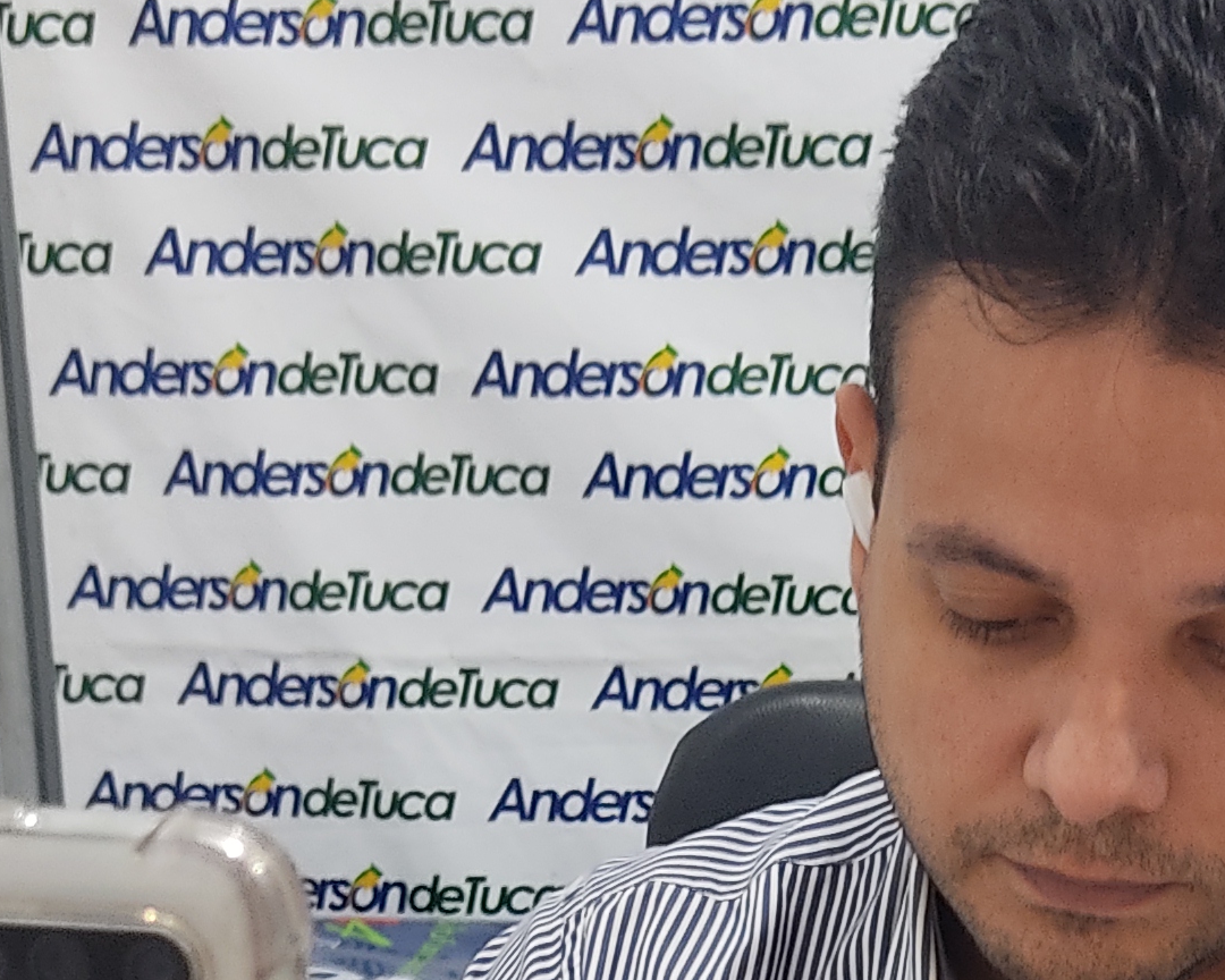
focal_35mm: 94
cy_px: 1412
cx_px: 711
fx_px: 3408
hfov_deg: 20.4
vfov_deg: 15.3
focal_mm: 4.74
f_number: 1.79
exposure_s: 1/30
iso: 859
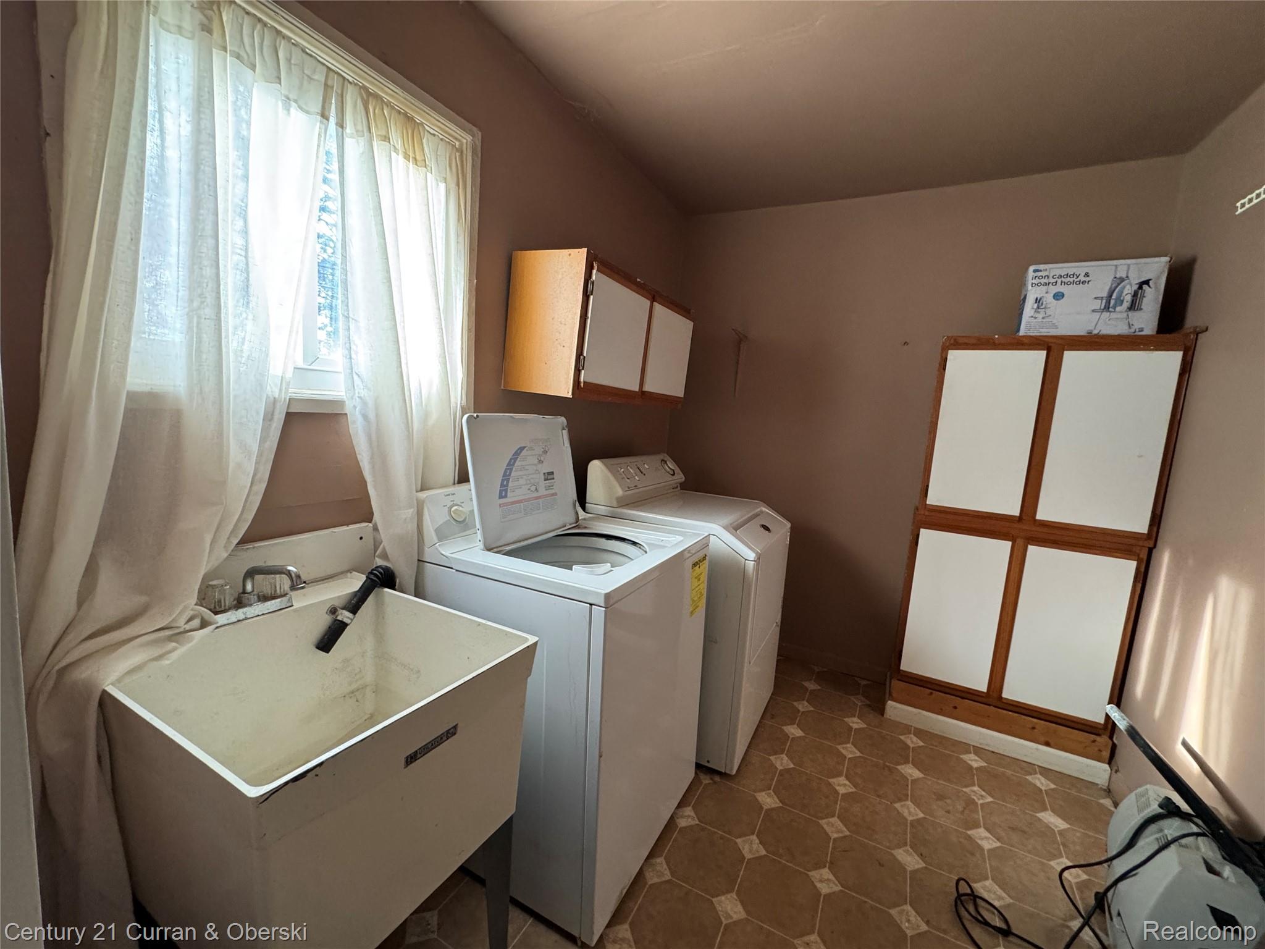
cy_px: 474
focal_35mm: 14
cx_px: 632
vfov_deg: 85.7
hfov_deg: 102.1
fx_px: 512
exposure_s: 1/60
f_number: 2.2
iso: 320
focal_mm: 2.22
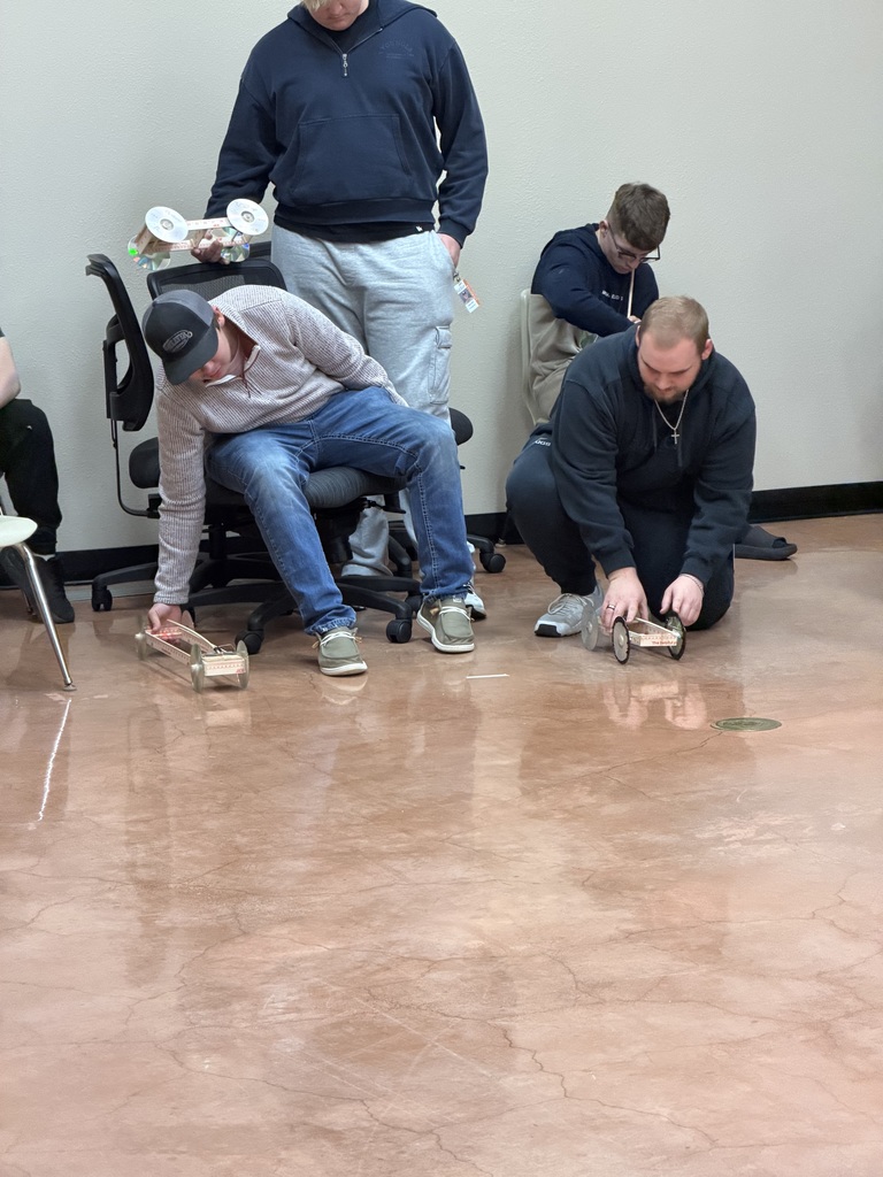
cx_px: 442
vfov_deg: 19.6
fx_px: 3401
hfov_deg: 14.8
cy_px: 588
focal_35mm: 100
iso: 640
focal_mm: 16.89
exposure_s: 1/60
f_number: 2.8
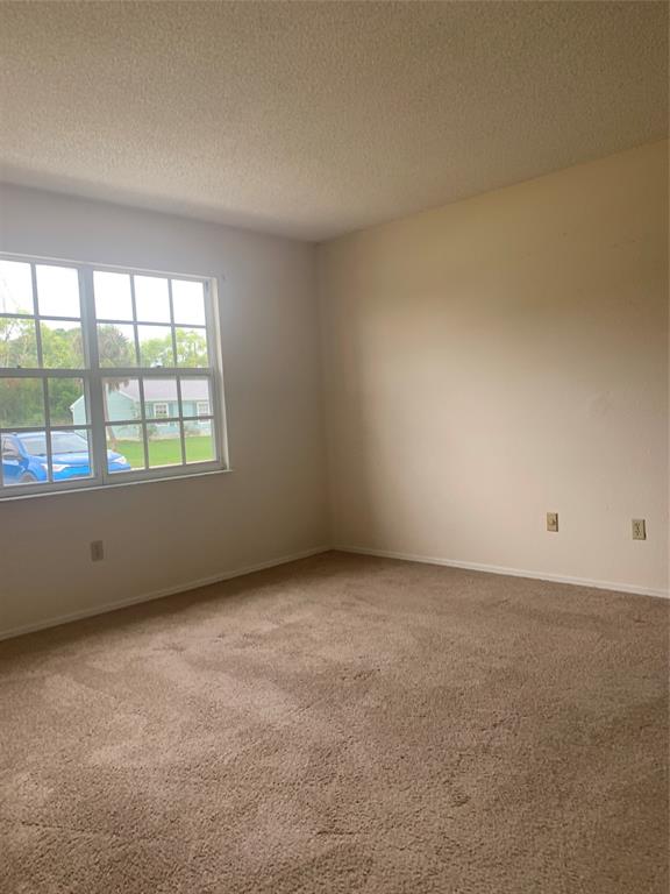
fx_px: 671
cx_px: 335
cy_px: 447
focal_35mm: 26
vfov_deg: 67.3
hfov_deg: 53.1
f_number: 1.8
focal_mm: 4.25
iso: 50
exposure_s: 1/121
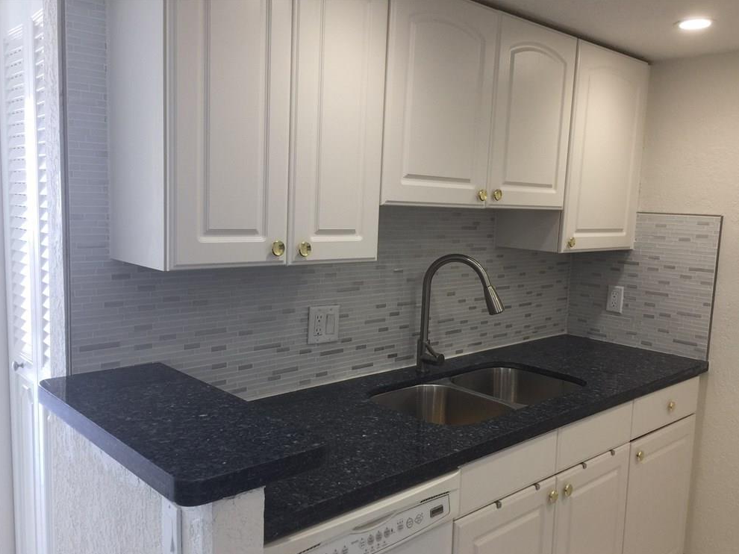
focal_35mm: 30
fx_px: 640
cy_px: 284
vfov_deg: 46.8
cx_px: 367
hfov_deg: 60.0
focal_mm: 4.15
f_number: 2.2
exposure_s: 1/30
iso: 32
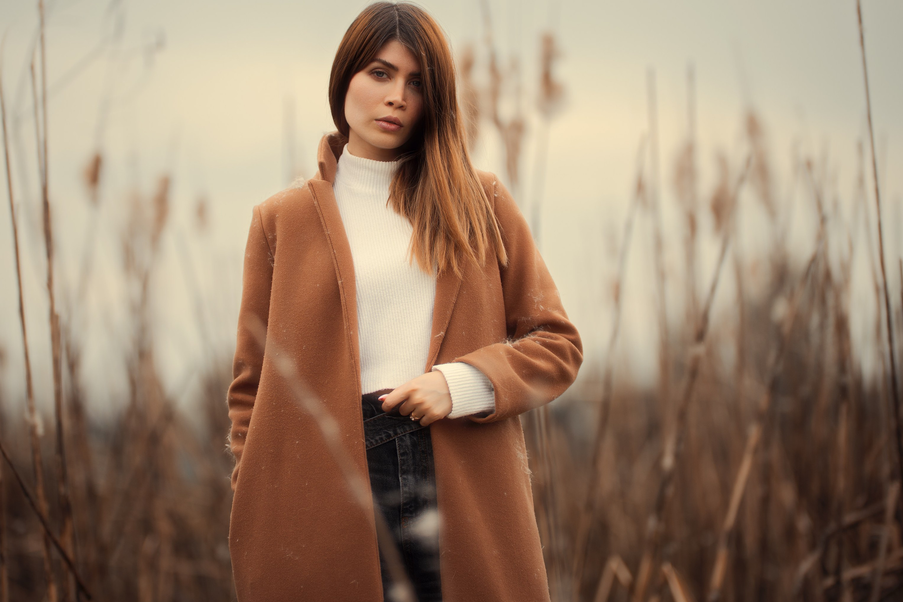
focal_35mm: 114
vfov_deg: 12.0
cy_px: 234
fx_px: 2860
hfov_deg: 17.9
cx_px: 402
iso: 100
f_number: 1.4
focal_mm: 85
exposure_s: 1/2500
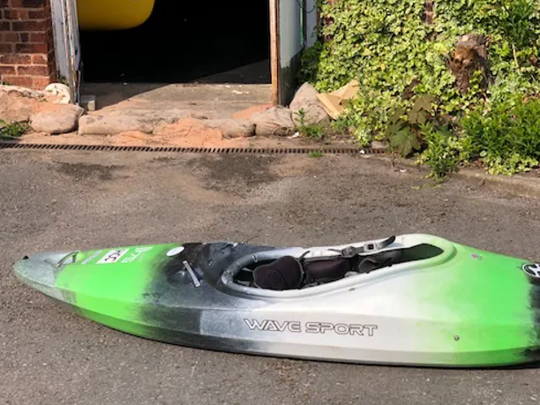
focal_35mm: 68
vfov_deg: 21.6
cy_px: 260
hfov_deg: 28.5
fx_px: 1061
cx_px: 339
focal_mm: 6
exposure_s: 1/1171
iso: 16
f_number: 2.4
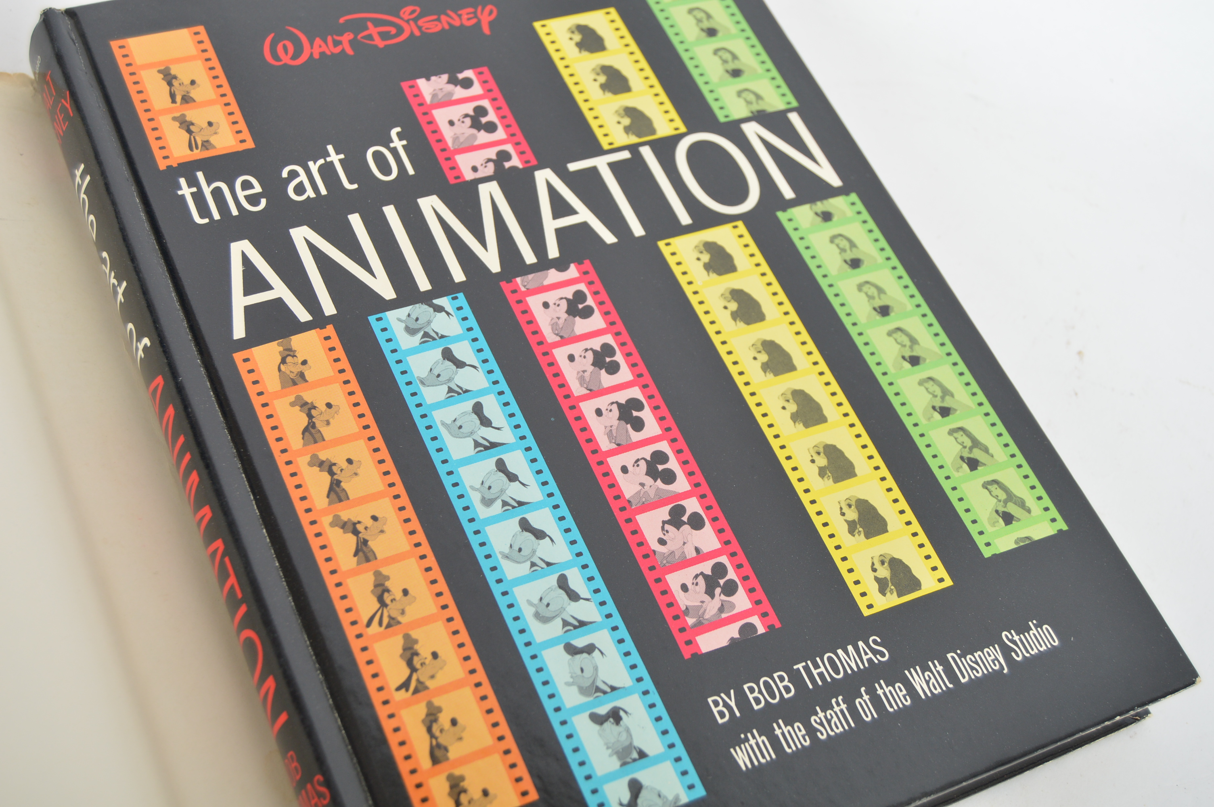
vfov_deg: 28.0
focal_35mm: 48
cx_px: 607
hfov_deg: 41.1
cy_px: 404
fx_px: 1617
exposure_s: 1/160
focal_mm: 32
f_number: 5
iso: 200
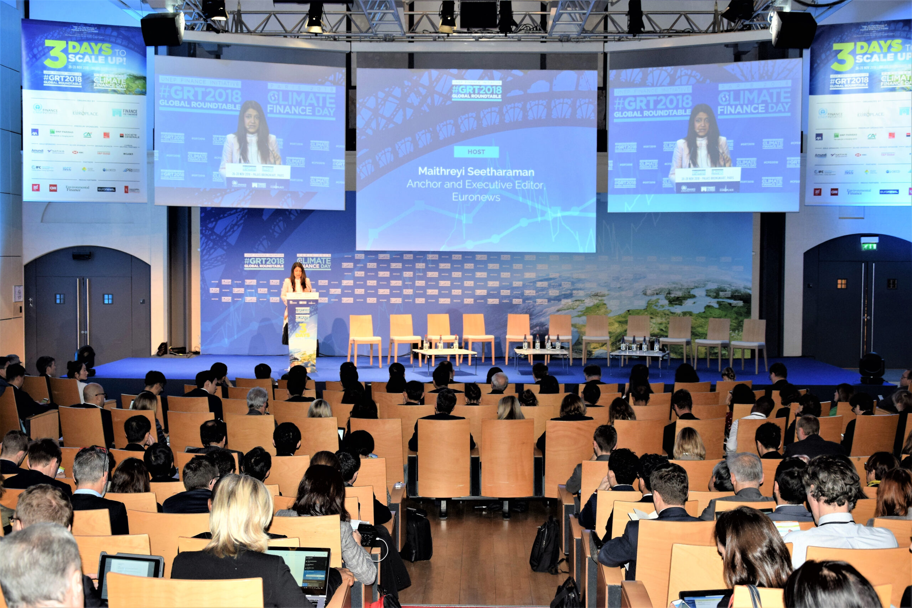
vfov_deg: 29.9
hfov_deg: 43.6
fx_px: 1140
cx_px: 456
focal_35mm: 45
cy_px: 304
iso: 900
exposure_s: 1/60
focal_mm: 30
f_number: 4.2
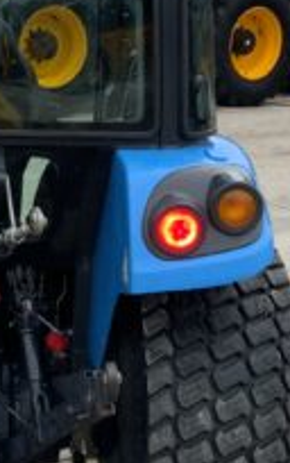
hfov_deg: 11.5
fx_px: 1425
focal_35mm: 113
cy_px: 205
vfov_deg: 18.4
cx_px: 18
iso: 40
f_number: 1.8
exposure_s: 1/122
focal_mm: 3
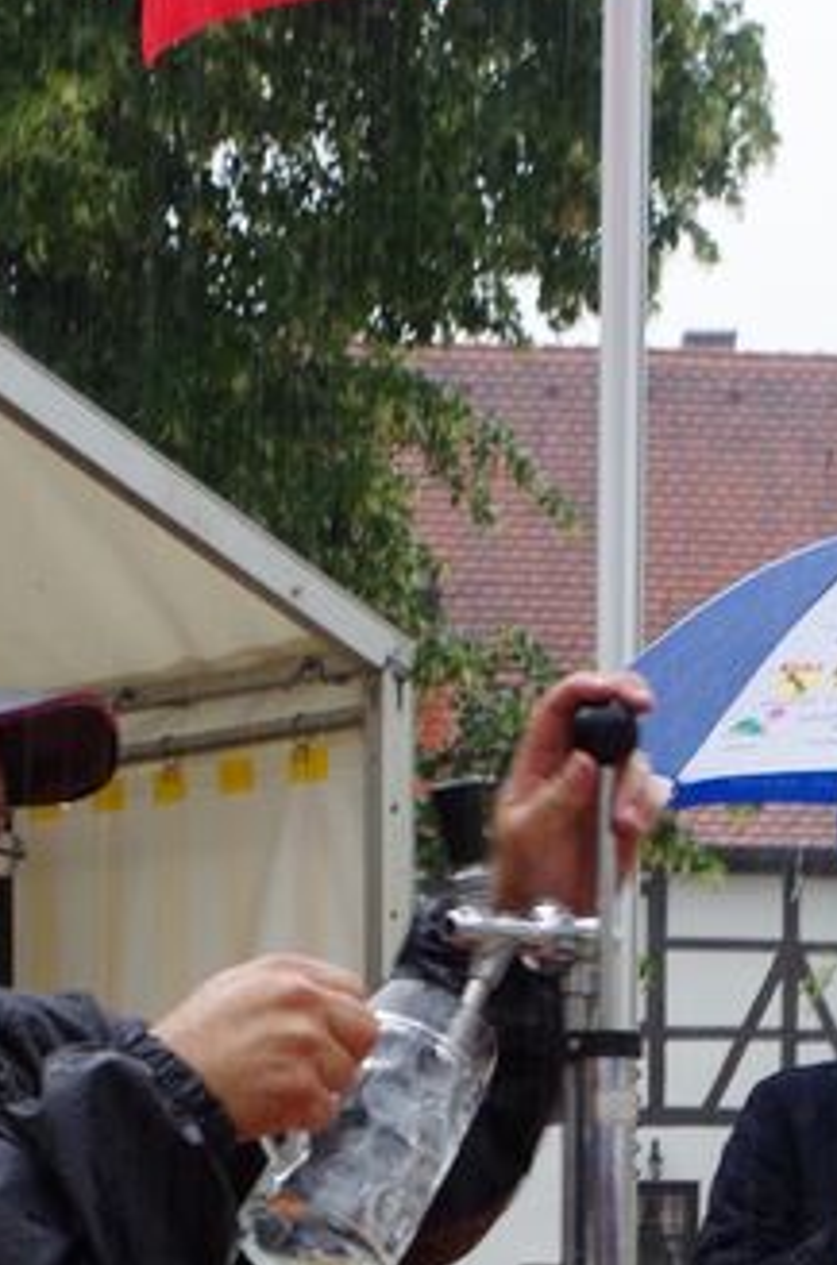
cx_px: 424
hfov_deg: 16.4
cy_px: 1427
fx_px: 2910
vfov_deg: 22.9
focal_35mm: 83
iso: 800
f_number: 5.6
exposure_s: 1/50
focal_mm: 23.13
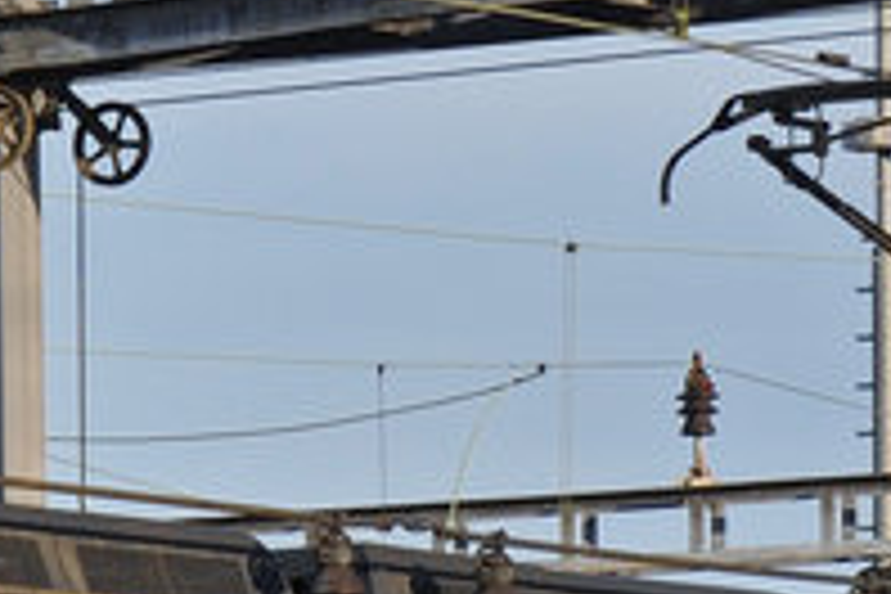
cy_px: 1001
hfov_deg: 3.9
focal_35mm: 526
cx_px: -428
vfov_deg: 2.6
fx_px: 13017
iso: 250
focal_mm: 58
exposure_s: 1/640
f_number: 6.3
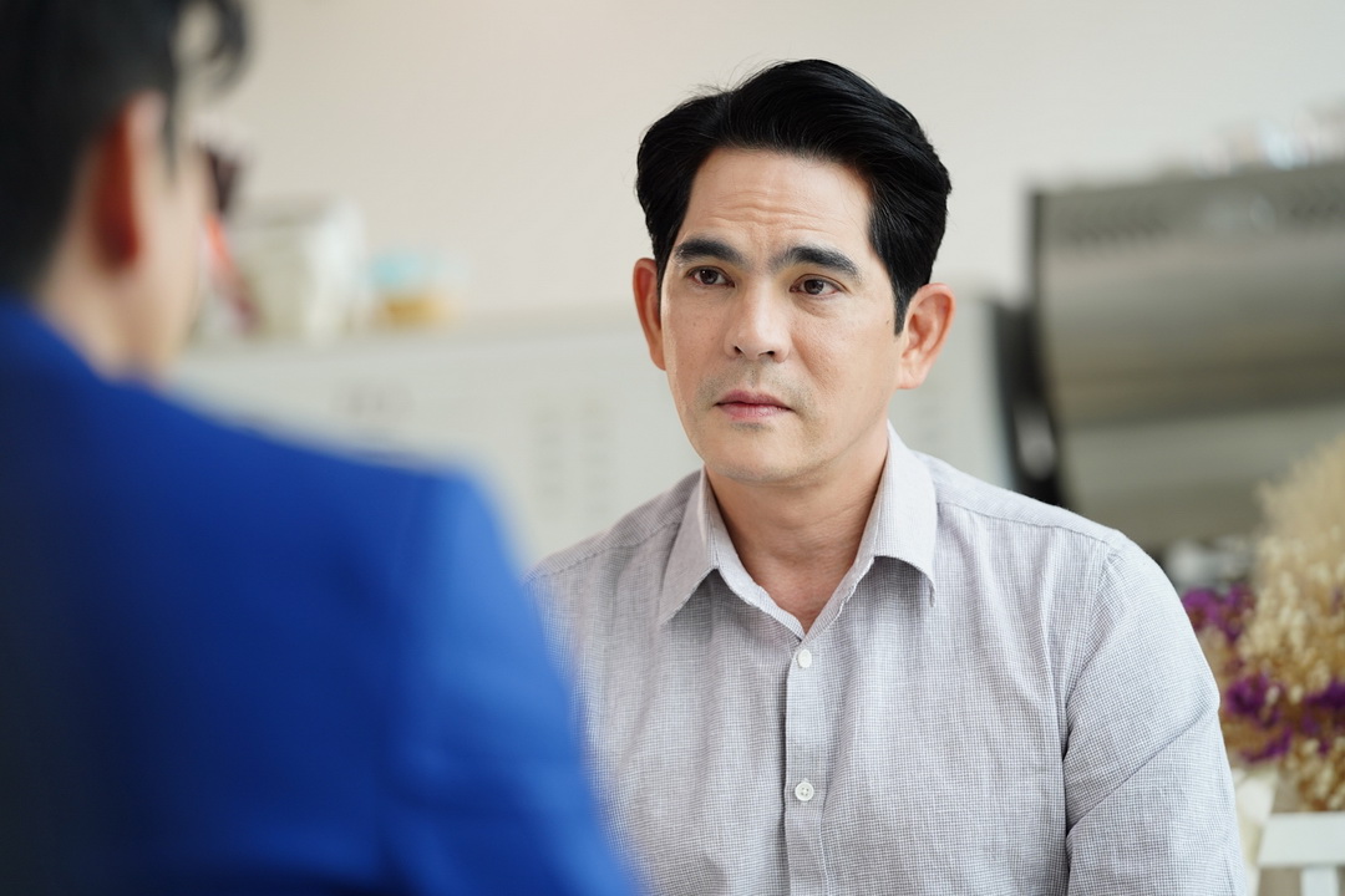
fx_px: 5604
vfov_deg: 9.1
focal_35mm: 150
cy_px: 448
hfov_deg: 13.7
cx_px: 672
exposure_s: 1/160
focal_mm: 150
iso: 250
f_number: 2.8
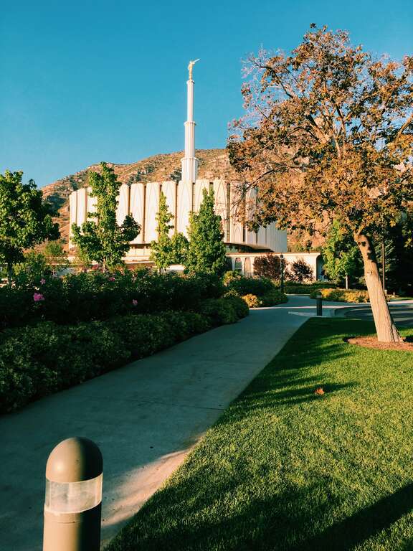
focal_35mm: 29
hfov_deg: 48.2
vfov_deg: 61.7
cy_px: 276
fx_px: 461
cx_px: 206
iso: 25
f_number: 2.2
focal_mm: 4.15
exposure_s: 1/420
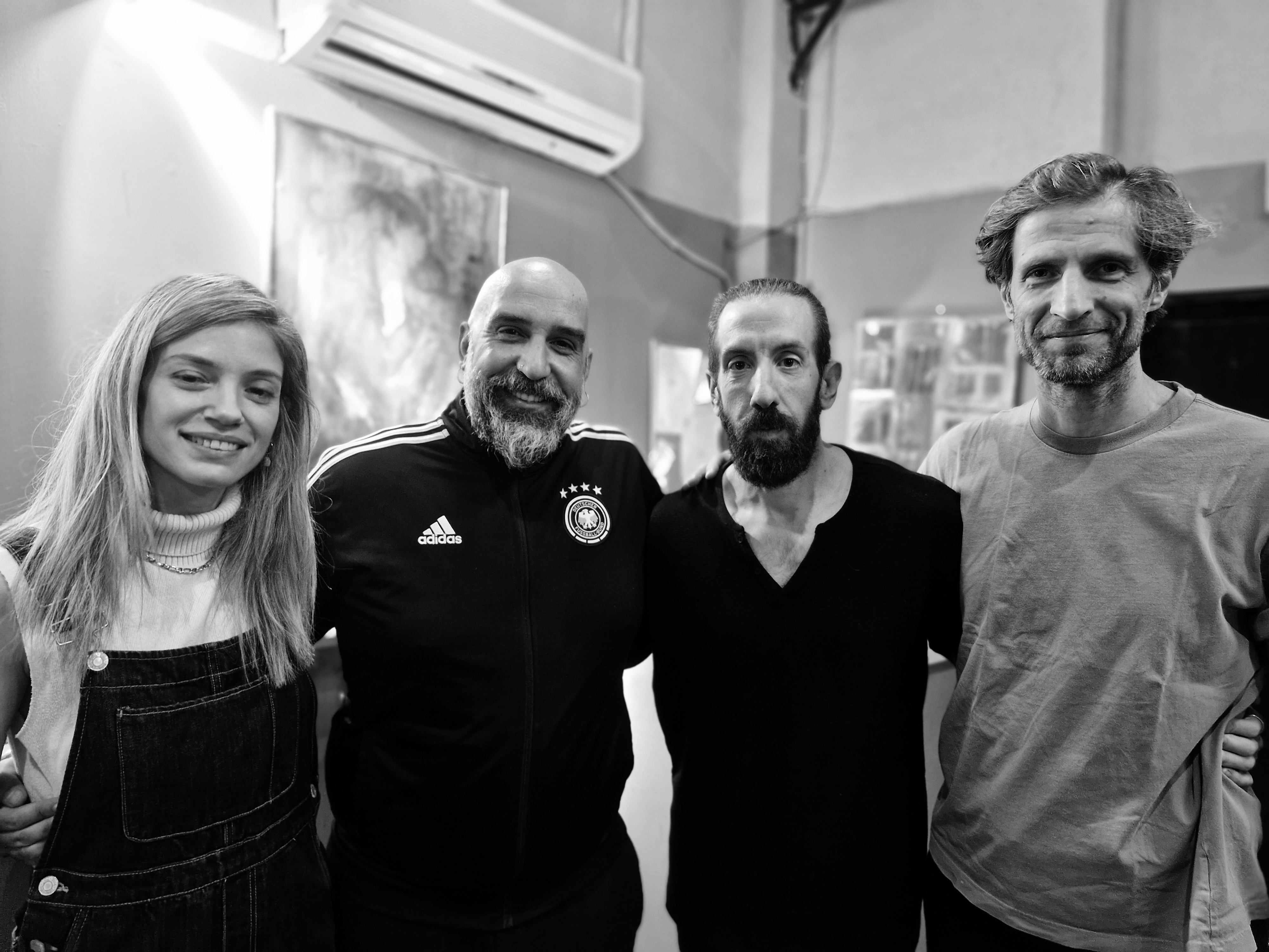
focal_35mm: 23
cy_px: 476
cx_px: 634
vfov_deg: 58.9
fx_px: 843
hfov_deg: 73.9
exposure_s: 1/25
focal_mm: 5.54
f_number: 1.8
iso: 640
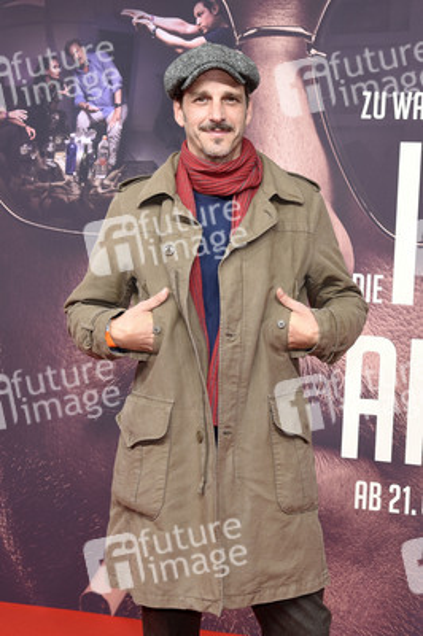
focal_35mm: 46
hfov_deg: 29.2
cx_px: 212
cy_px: 318
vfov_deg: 42.8
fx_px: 812
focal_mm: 46
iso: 320
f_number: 6.3
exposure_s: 1/125
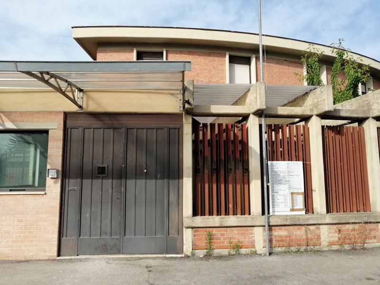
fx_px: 296
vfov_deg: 51.4
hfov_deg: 65.3
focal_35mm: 27
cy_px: 142
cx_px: 190
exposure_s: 1/881
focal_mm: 3.95
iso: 50
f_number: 1.8
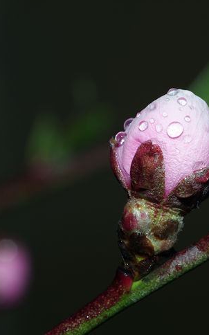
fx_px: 2445
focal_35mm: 268
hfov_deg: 4.9
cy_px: 142
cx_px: 180
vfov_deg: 7.8
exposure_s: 1/125
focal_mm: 100
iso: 100
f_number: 11
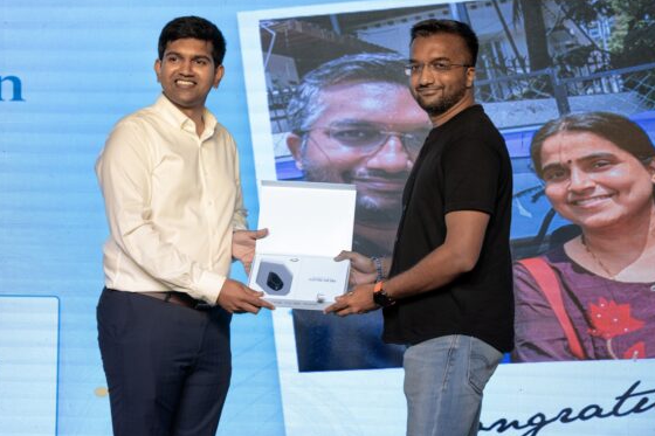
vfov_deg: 15.7
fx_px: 1582
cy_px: 207
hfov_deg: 23.4
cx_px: 306
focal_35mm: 87
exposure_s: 1/200
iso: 250
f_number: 2.8
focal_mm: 70
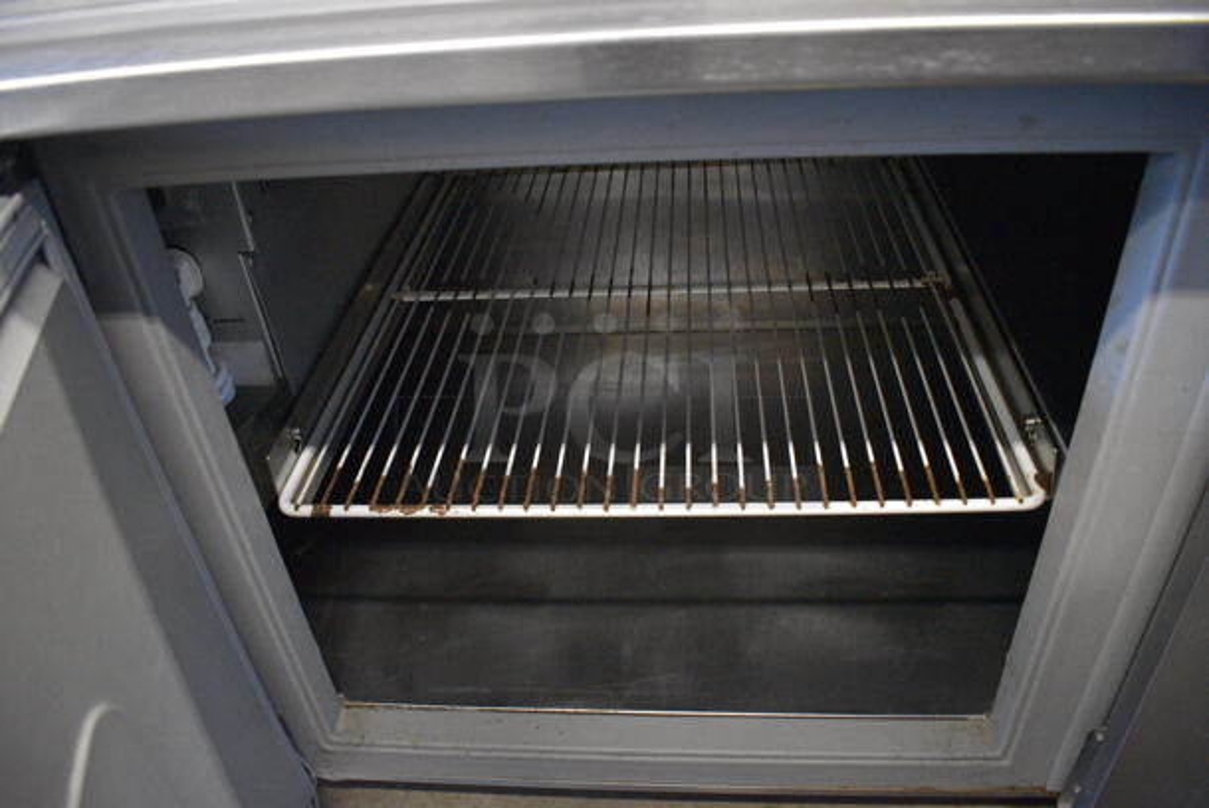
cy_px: 404
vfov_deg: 48.0
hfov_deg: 67.3
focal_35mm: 27
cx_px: 604
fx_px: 908
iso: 6400
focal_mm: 18
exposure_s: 1/125
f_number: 3.5
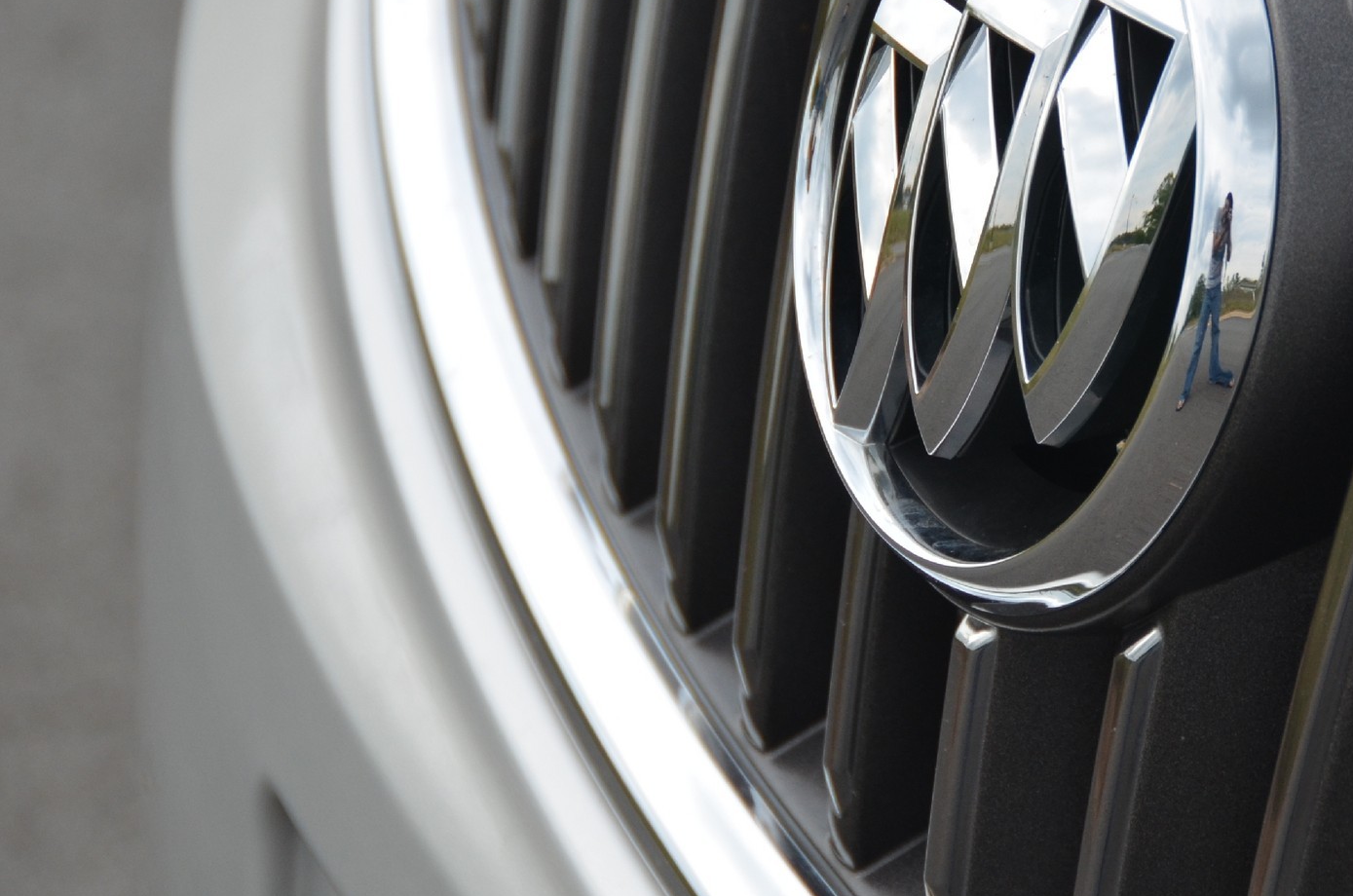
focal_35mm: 324
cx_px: 1031
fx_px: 12152
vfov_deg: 4.2
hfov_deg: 6.4
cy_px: 186
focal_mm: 120
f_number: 5.3
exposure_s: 1/1000
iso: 500
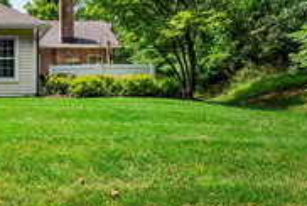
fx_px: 359
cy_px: 68
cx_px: 4
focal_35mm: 42
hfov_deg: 40.8
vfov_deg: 31.7
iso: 640
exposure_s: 1/500
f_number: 11
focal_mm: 16
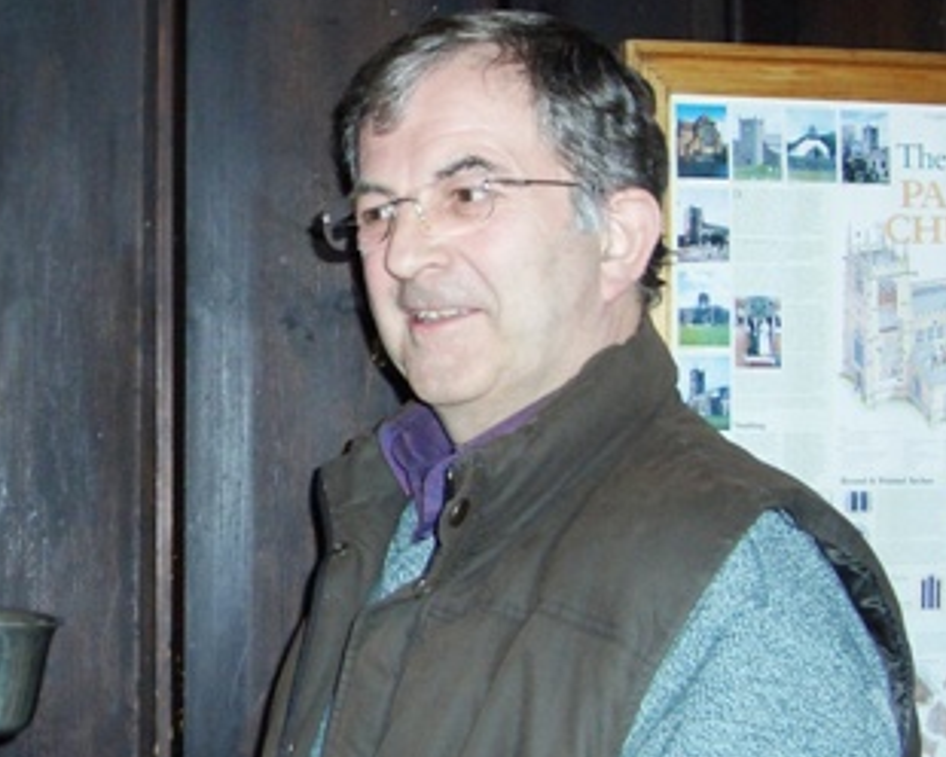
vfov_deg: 21.5
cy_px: 470
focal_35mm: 71
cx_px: 154
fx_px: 1988
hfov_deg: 26.2
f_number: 2.6
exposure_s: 1/60
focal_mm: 5.8
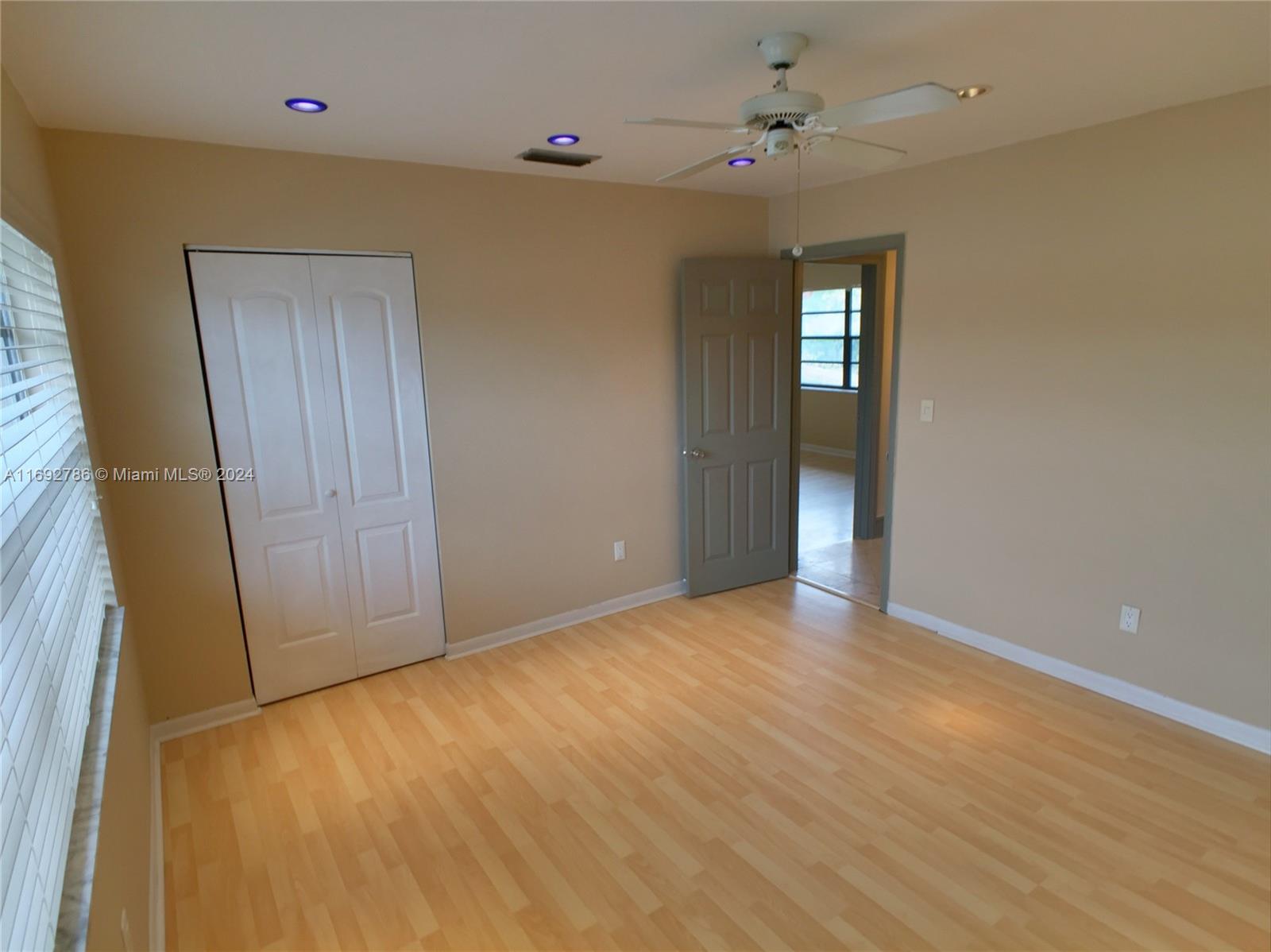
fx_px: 1064
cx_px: 636
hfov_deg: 61.7
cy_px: 476
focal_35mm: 29
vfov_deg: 48.2
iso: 50
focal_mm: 4.15
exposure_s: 1/120
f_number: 2.2
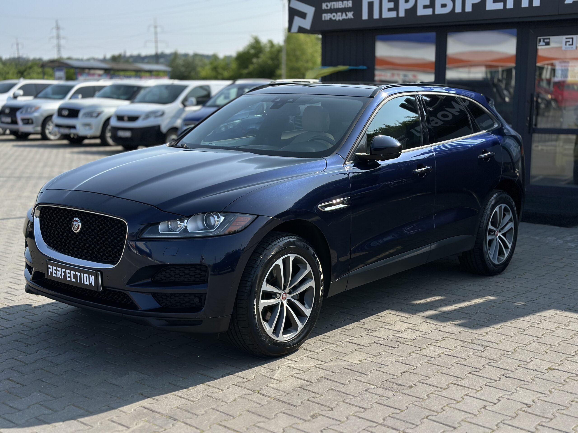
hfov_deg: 39.7
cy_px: 216
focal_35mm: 48
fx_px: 801
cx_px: 289
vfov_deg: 30.3
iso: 80
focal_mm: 6.86
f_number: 1.78
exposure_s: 1/4184
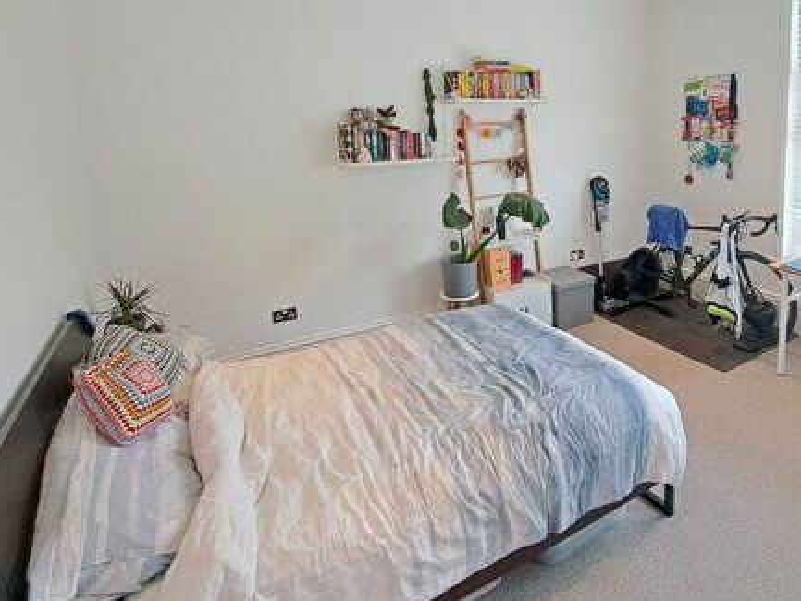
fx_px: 486
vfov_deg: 61.6
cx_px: 522
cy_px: 190
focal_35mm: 21
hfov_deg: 76.9
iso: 80
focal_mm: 1.74
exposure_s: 1/50
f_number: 2.2
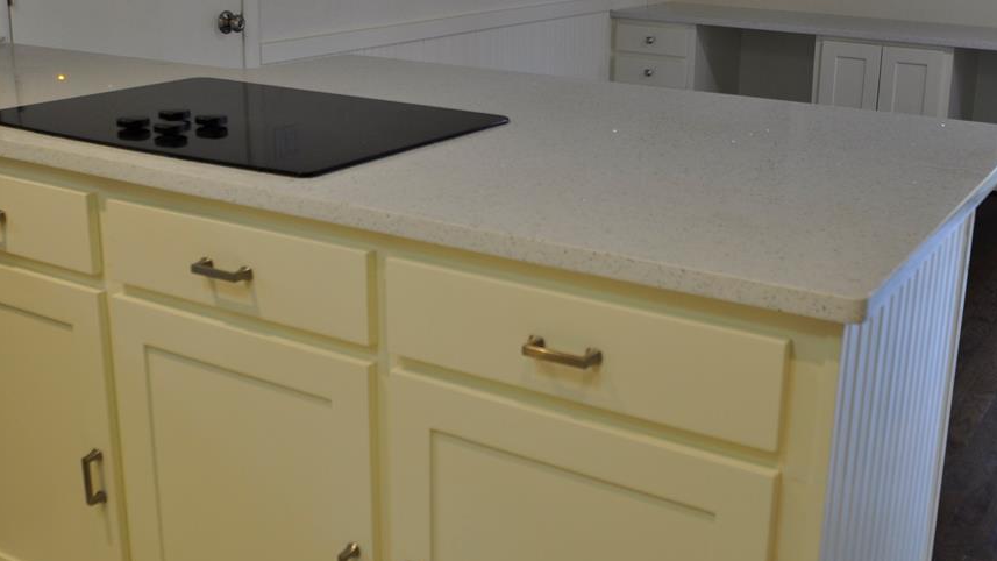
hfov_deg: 45.4
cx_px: 536
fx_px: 1190
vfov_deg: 26.5
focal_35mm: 45
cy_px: 228
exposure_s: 1/60
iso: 400
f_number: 4.5
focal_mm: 24
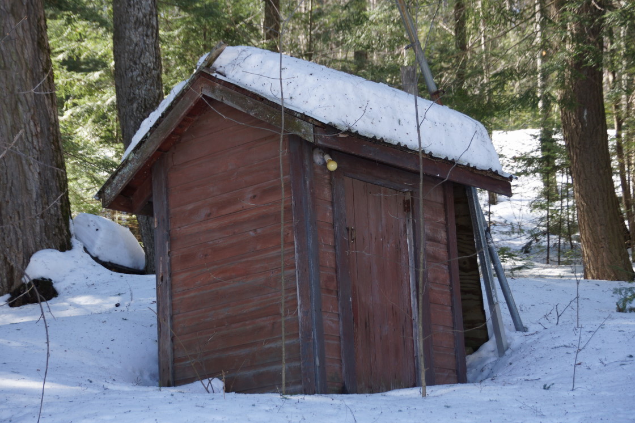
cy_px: 212
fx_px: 1455
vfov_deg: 16.5
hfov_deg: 24.6
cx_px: 318
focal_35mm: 82
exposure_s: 1/100
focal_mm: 55
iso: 100
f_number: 5
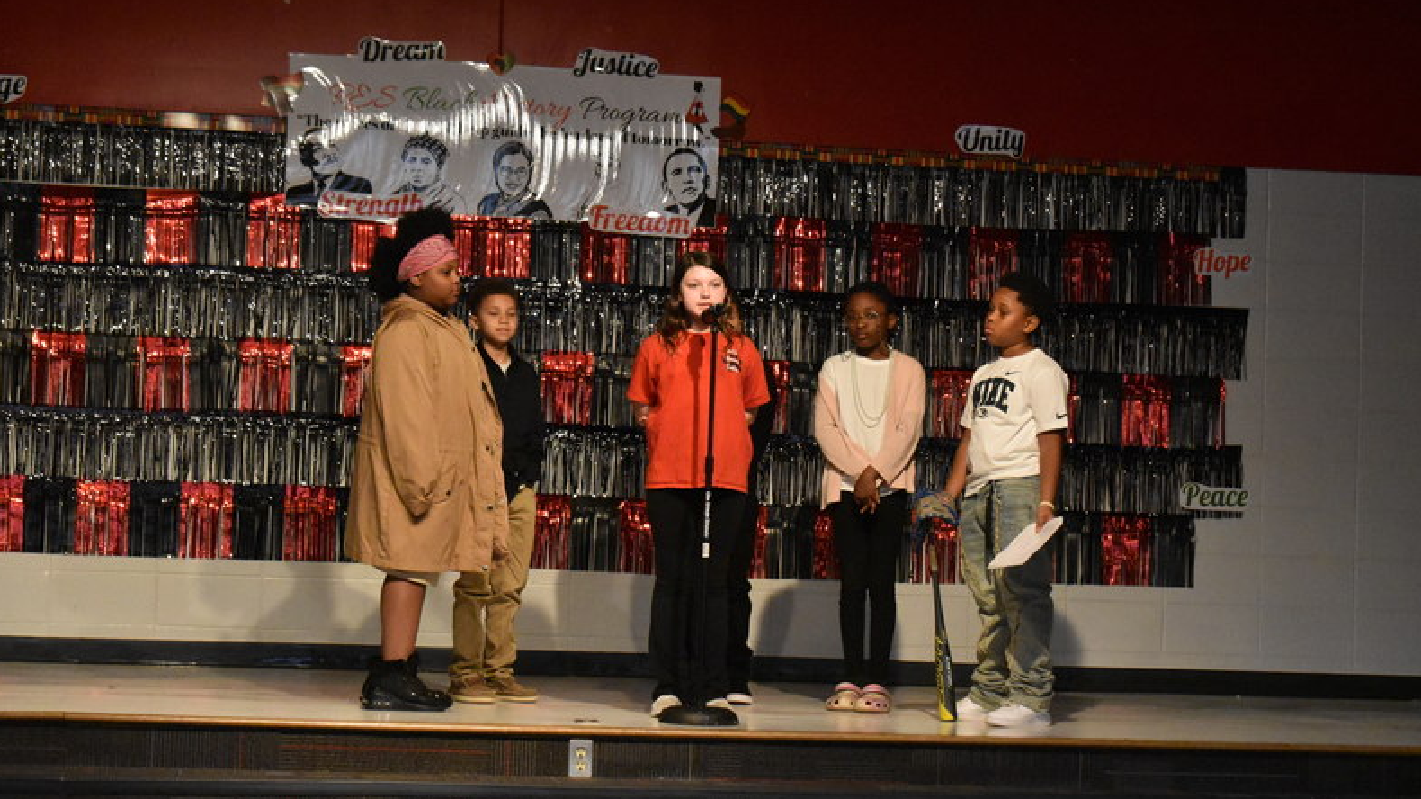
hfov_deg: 24.3
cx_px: 707
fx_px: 3297
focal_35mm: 88
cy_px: 398
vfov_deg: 13.8
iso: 5600
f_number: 7.1
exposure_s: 1/100
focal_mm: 55
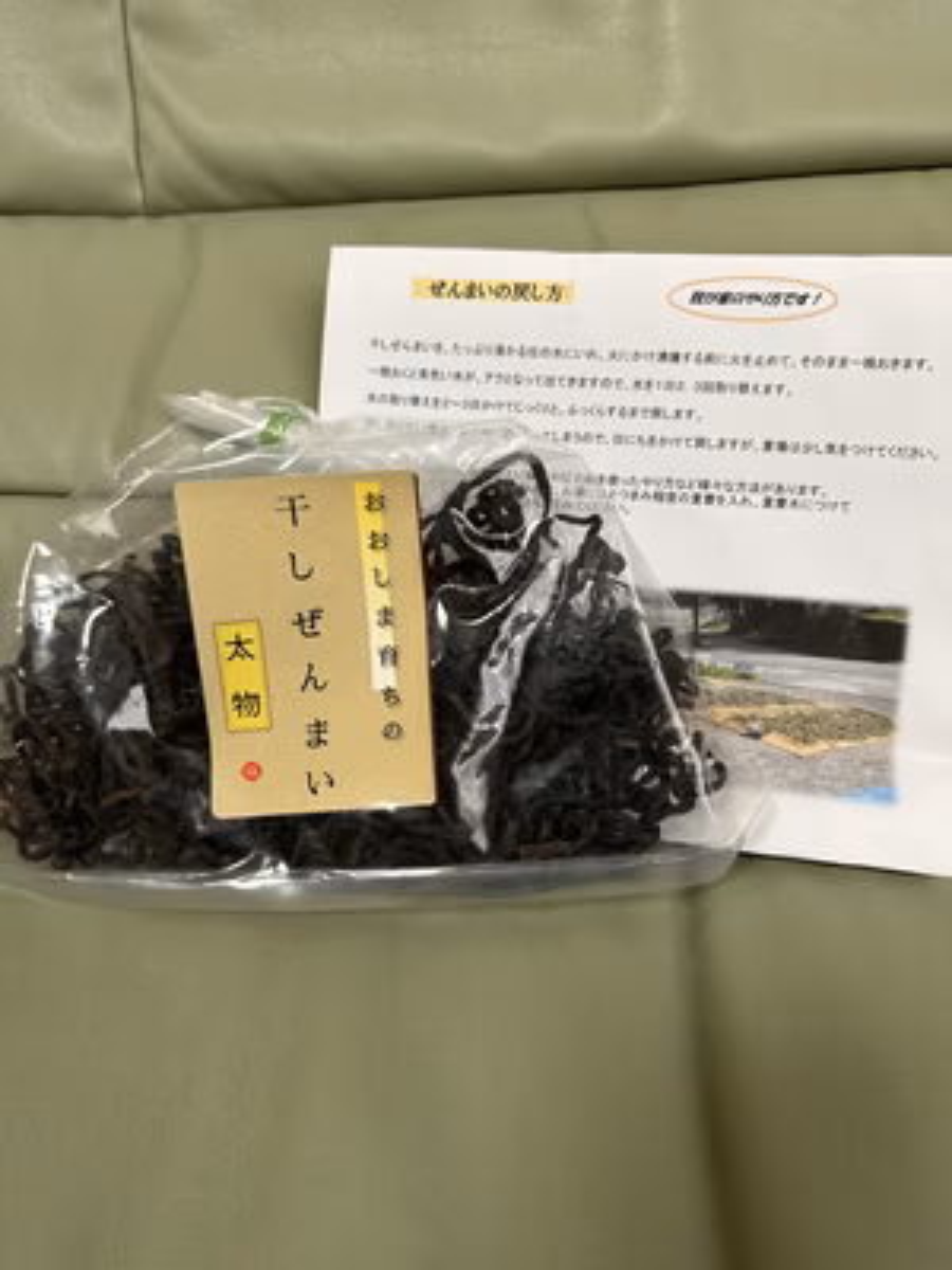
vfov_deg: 71.6
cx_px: 476
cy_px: 635
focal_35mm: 24
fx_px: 880
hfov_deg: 56.8
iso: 100
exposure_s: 1/63
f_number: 1.78
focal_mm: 6.86
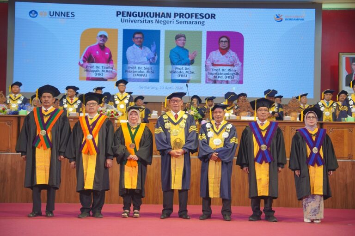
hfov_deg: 35.1
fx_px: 562
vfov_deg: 23.7
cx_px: 178
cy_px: 118
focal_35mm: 57
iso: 2000
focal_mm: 57
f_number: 2.8
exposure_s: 1/80
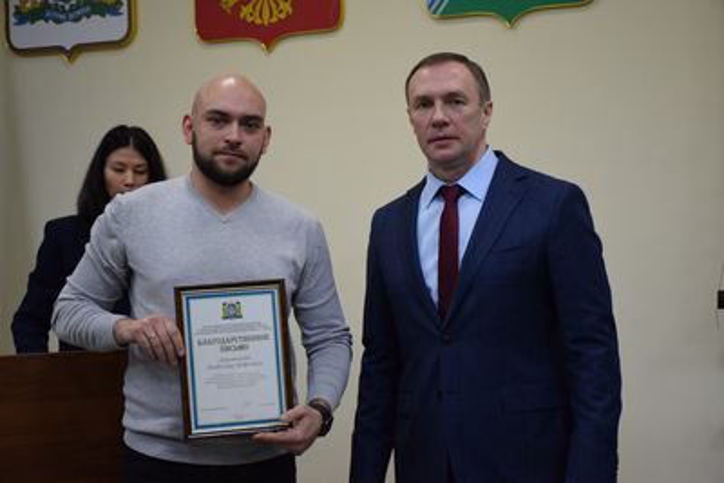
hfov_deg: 26.0
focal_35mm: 78
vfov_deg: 17.5
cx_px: 362
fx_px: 1569
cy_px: 242
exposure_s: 1/500
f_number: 4.8
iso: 2500
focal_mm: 52
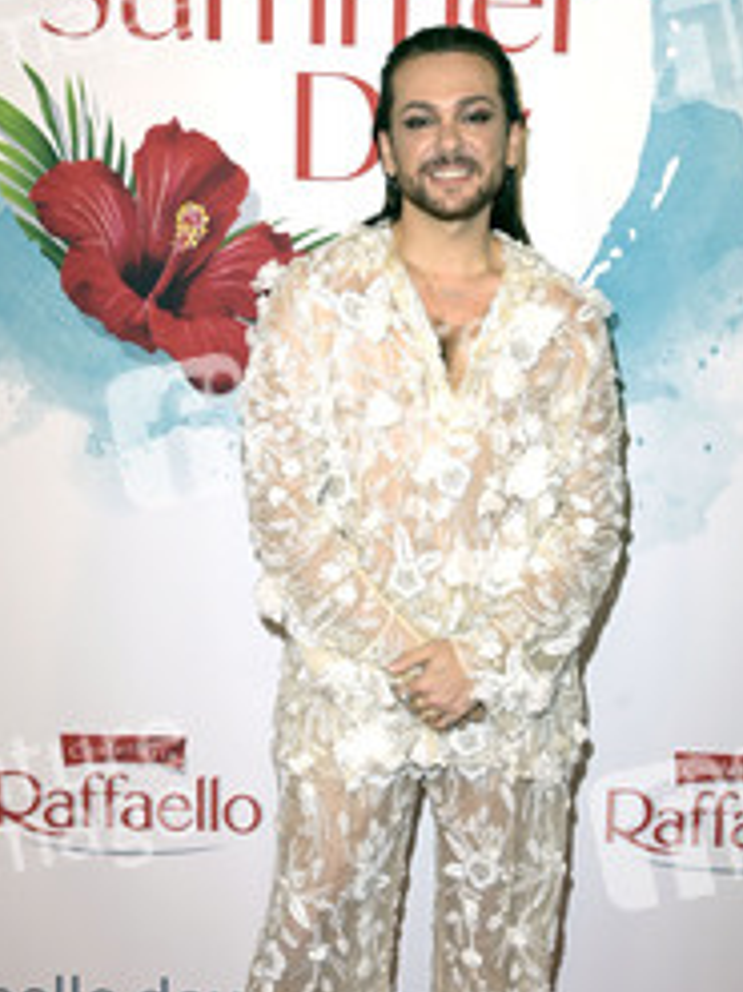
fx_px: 1518
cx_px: 430
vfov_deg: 36.0
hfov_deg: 27.5
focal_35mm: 53
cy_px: 614
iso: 500
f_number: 5.6
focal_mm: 34
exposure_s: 1/250
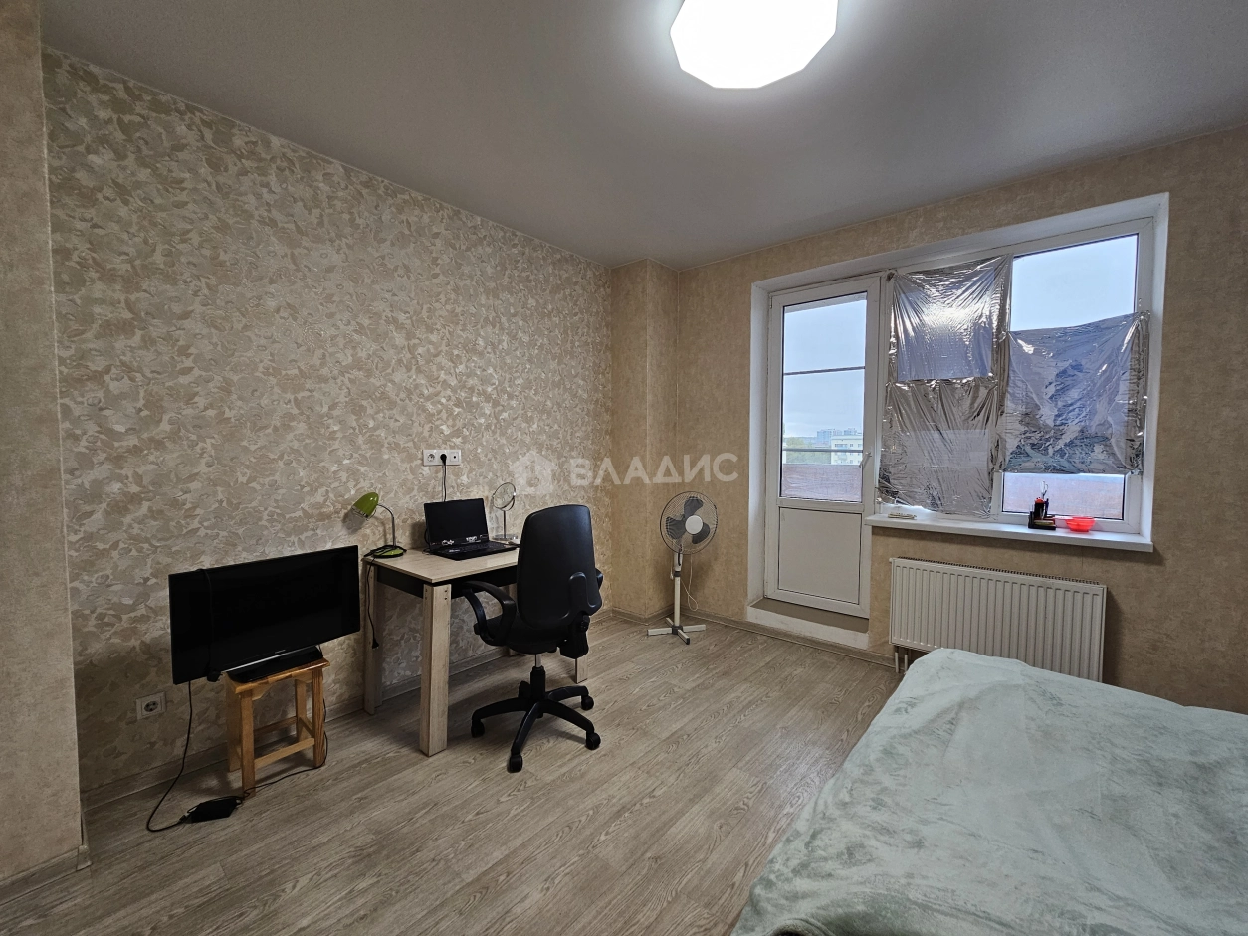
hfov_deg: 106.2
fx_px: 469
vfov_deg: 89.9
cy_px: 468
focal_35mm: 13
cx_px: 624
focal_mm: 2.2
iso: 80
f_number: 2.2
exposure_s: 1/50
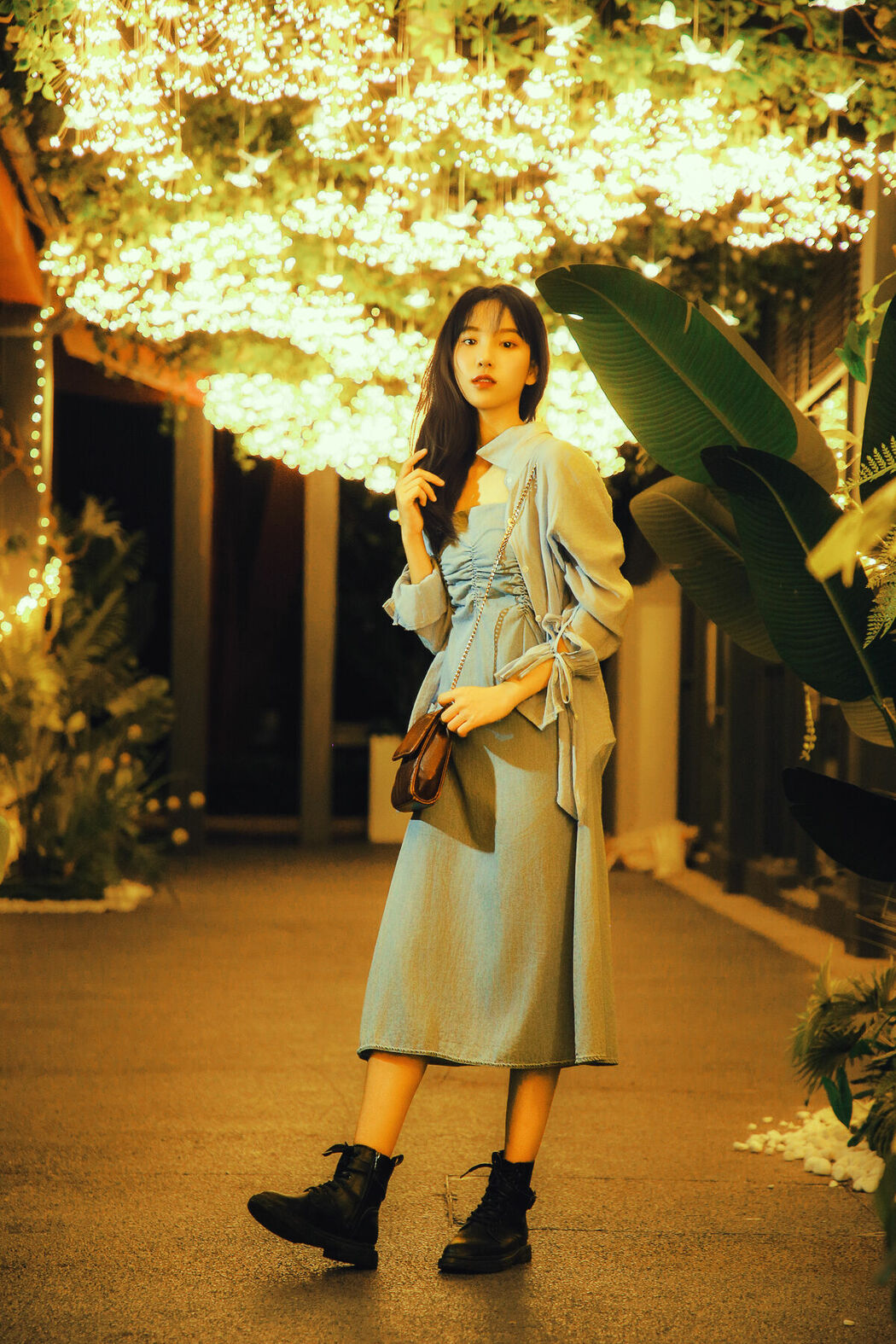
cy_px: 672
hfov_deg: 13.3
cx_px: 448
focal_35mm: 103
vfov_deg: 19.8
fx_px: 3845
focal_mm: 105
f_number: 4
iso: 3200
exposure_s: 1/80
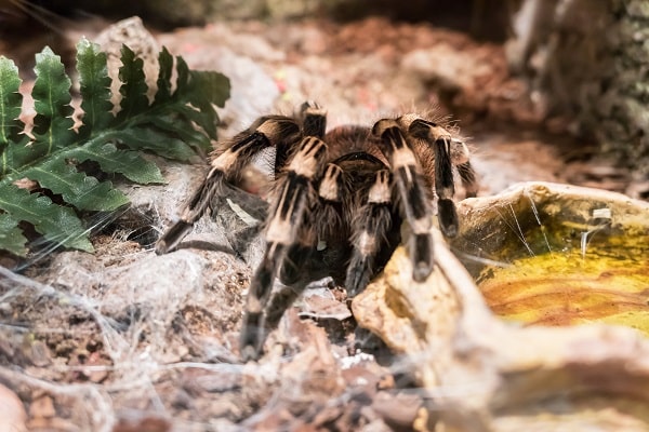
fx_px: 829
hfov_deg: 42.7
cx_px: 324
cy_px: 216
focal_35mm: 46
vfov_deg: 29.2
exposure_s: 1/100
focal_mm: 16.6
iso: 800
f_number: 2.8
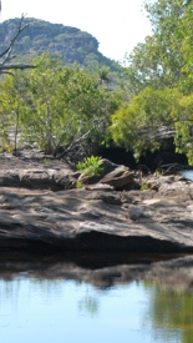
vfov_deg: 11.9
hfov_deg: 6.7
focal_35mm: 180
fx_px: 1635
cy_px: 294
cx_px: 193
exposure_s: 1/1000
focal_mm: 42
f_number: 5.6
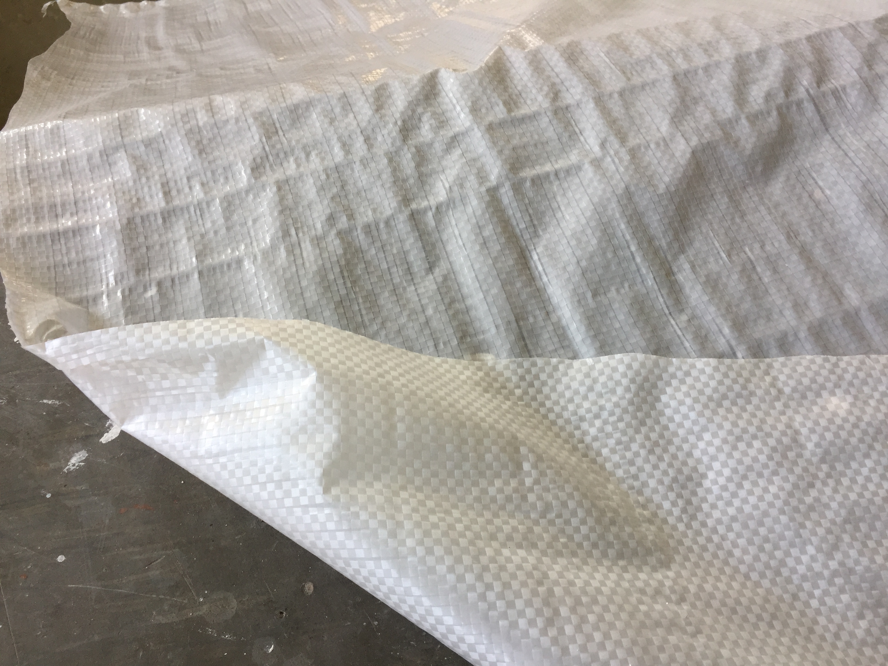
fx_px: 744
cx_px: 444
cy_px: 333
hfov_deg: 61.7
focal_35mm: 29
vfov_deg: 48.2
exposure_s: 1/100
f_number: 2.2
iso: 50
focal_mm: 4.15
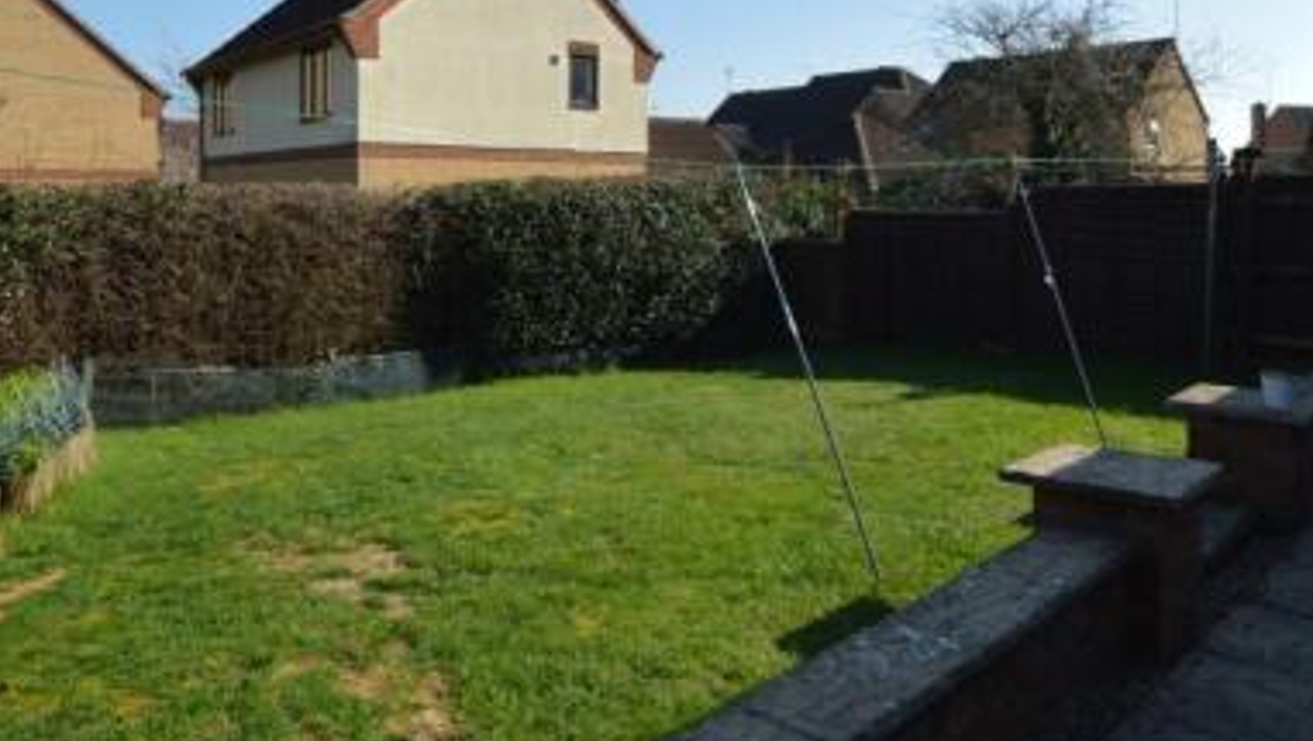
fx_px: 941
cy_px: 217
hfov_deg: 69.7
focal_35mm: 27
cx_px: 603
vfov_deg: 42.1
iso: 100
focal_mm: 10
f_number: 7.1
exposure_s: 1/200
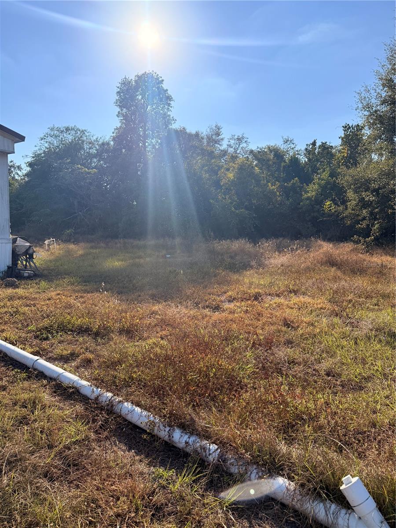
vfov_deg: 71.6
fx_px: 366
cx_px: 198
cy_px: 264
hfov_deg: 56.8
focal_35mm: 24
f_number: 1.78
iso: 125
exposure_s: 1/10309
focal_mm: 6.76
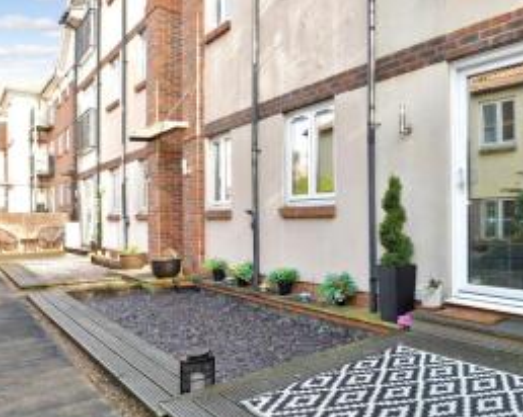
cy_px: 220
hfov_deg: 59.1
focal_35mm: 26
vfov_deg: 54.8
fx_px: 402
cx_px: 442
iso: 64
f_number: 8
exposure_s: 1/15
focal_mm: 10
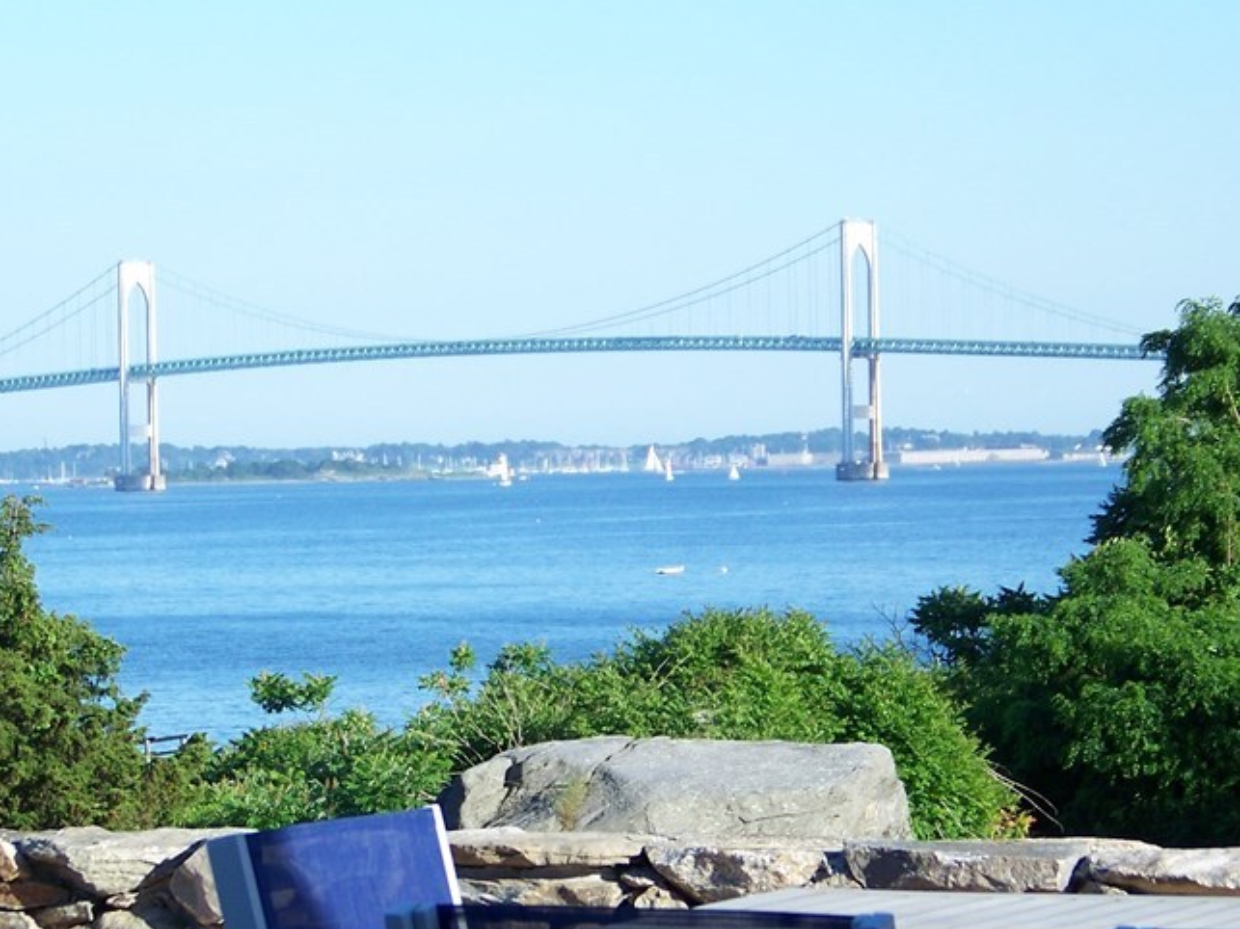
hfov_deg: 12.9
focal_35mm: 153
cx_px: 490
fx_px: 5480
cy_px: 632
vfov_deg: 9.7
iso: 64
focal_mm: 16.2
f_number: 3.2
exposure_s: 1/400
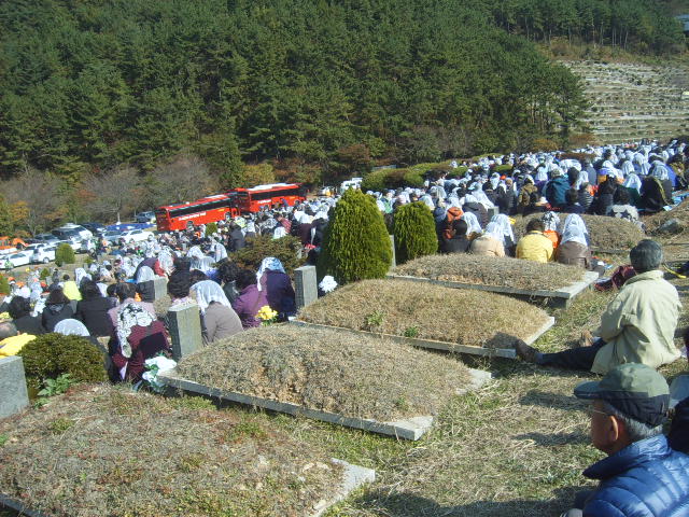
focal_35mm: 35
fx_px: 697
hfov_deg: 52.6
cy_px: 258
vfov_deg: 40.7
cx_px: 344
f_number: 5.8
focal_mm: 5.8
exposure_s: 1/250
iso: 50
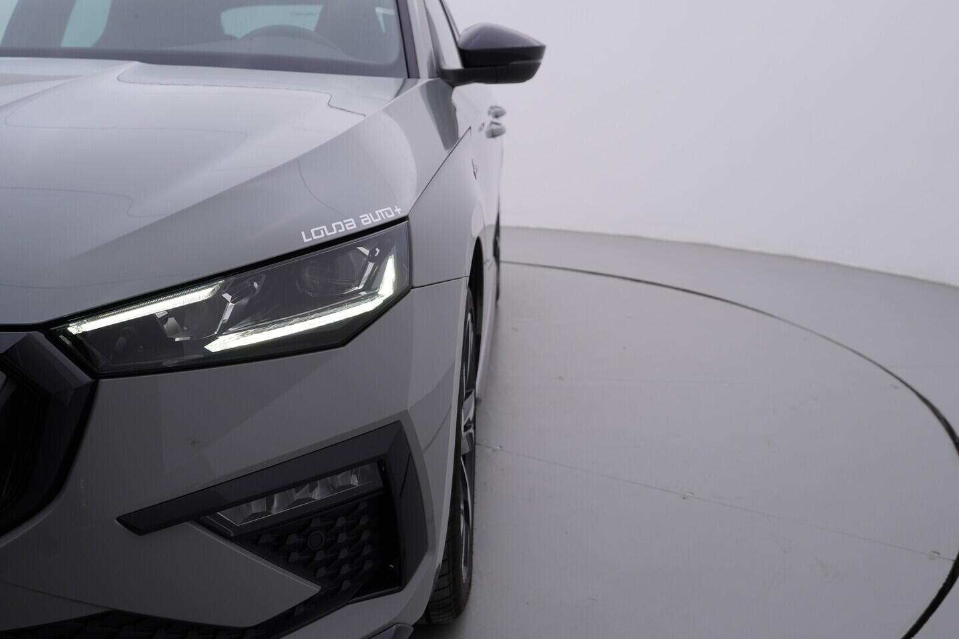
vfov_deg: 36.9
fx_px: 959
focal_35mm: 36
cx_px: 480
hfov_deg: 53.1
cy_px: 320
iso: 125
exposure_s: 1/100
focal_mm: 24
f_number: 4.5
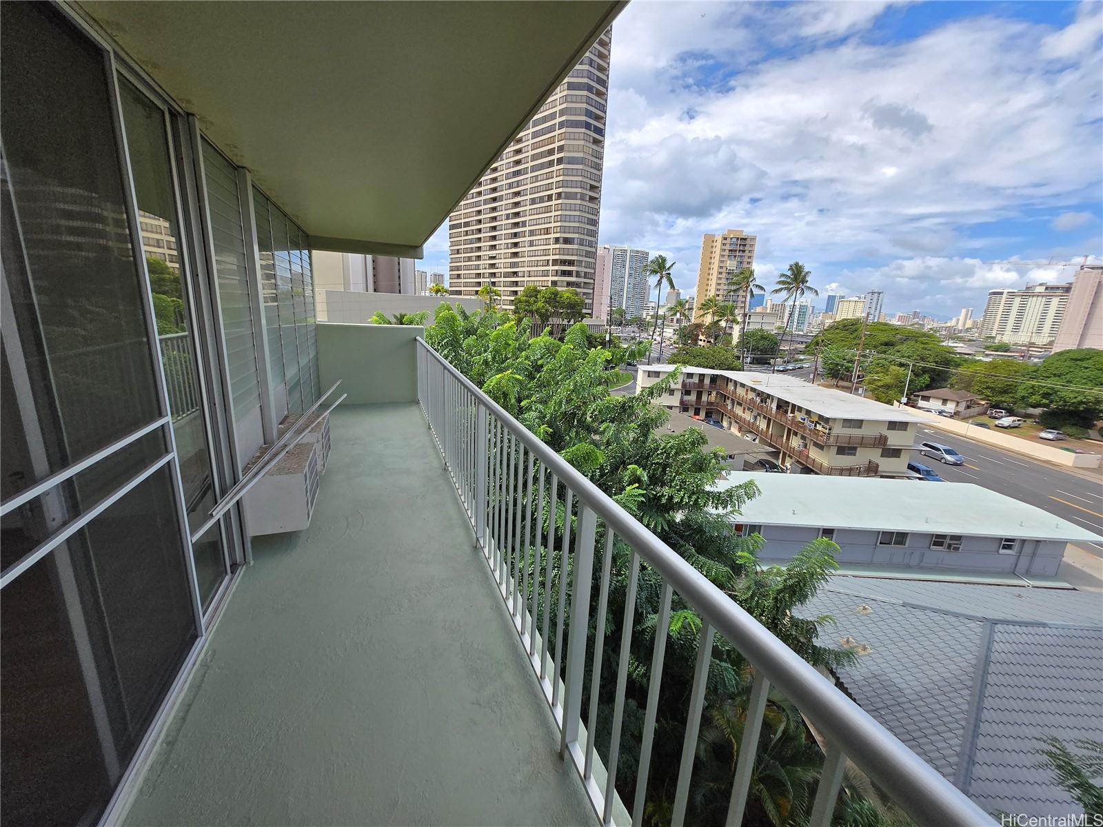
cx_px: 552
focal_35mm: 13
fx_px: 414
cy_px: 414
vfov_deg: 89.9
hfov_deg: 106.2
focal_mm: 1.7
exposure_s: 1/788
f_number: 2.2
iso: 25
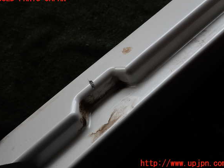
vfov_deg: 53.1
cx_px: 112
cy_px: 81
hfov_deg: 67.3
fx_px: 168
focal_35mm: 26
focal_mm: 4.5
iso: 100
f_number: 2.8
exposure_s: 1/160
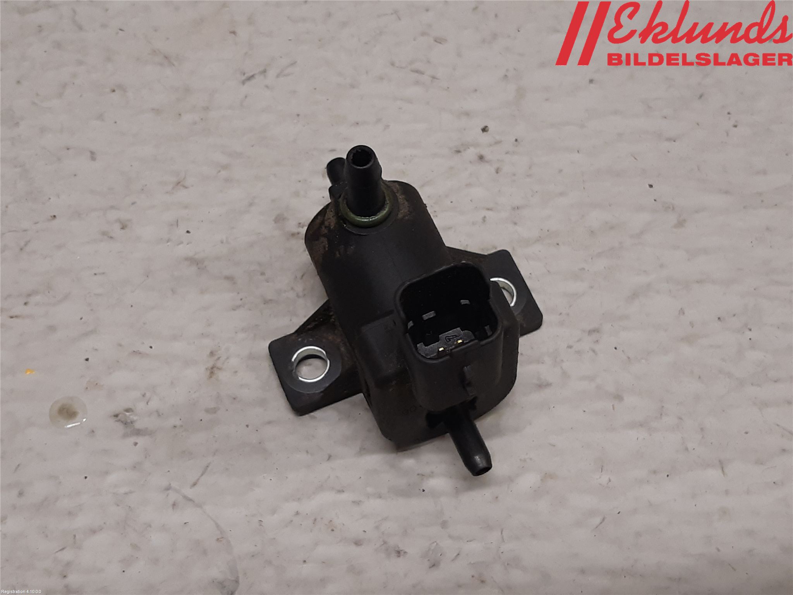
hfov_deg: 67.3
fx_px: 596
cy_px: 298
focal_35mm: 26
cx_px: 396
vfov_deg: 53.1
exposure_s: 1/50
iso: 100
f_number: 1.7
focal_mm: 3.93
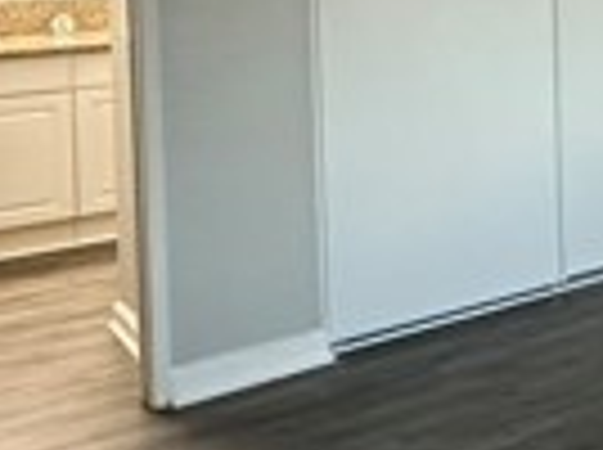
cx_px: 1004
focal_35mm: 67
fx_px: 1165
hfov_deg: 21.8
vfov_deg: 20.7
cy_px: -54
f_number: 2.2
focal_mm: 2.22
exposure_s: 1/60
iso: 640
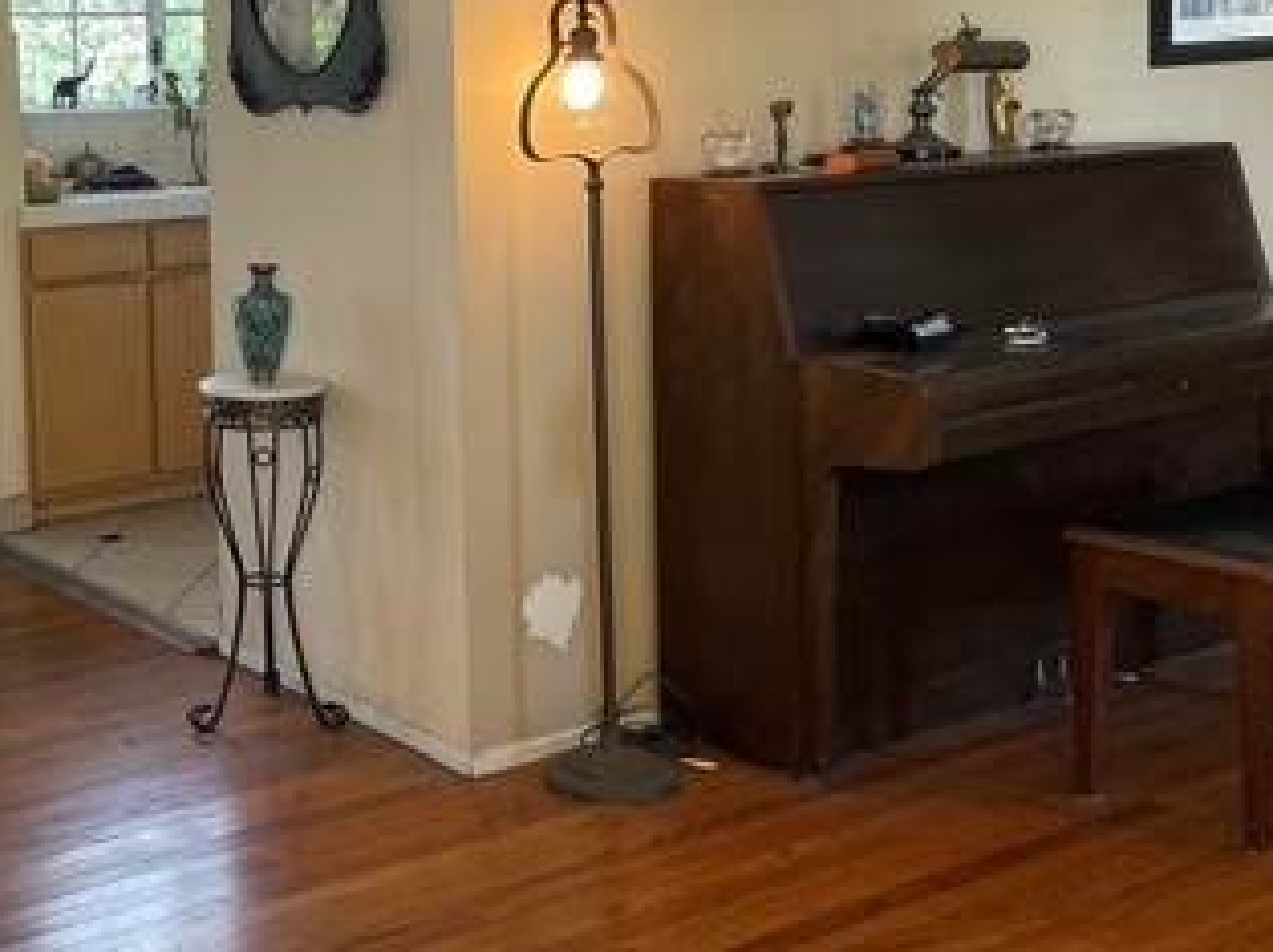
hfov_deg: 34.6
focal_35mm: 53
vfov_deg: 27.1
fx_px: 1948
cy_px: 239
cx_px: 182
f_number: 1.6
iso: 125
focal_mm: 4.2
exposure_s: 1/120
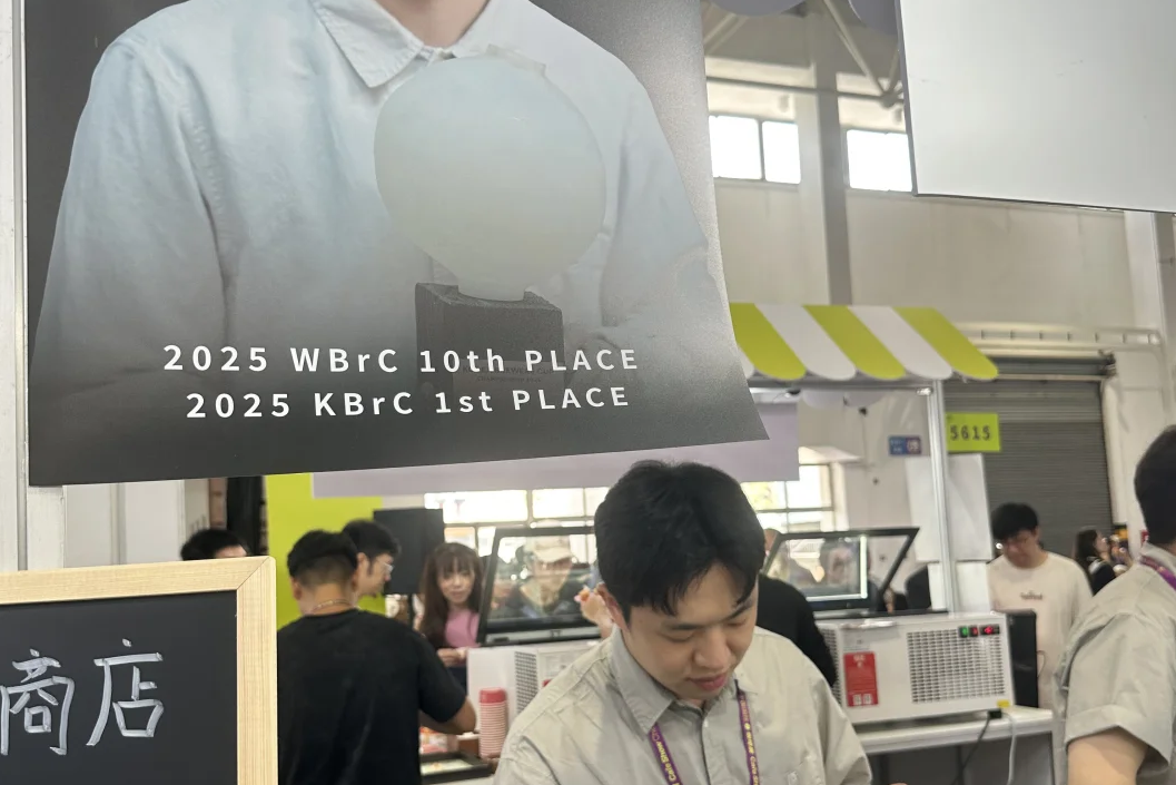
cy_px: 468
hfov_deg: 55.8
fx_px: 1111
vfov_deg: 38.7
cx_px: 576
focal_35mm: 34
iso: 100
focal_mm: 6.86
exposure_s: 1/100
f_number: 1.78
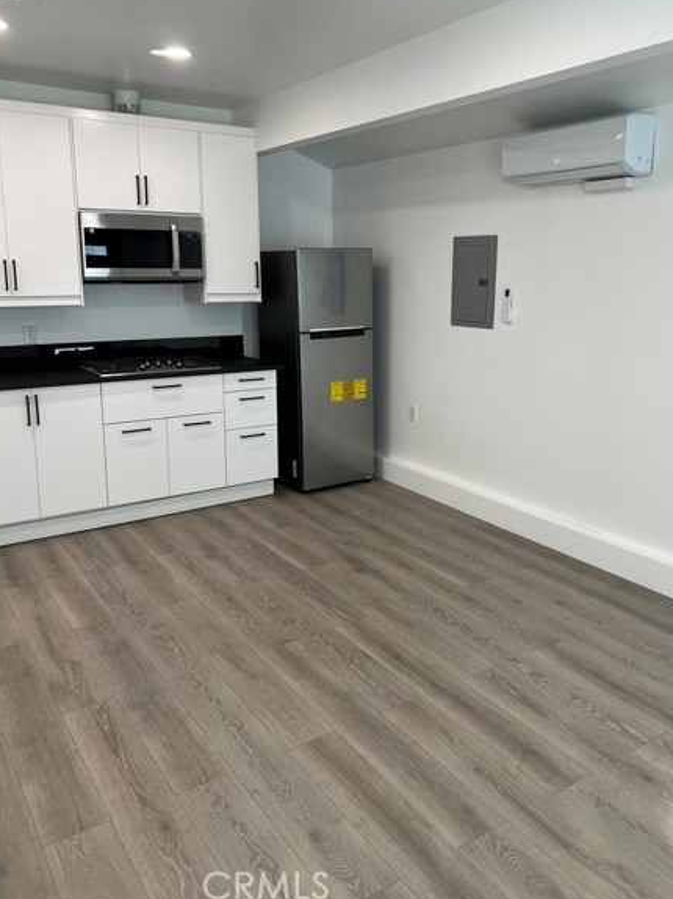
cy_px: 407
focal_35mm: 29
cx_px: 360
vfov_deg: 61.6
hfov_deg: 48.2
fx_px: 752
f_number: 1.5
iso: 80
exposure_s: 1/120
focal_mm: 5.7
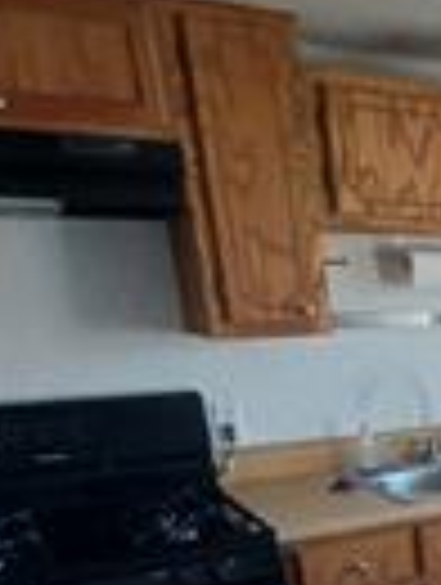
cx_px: 648
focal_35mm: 48
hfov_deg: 24.3
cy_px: 580
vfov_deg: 35.9
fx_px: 813
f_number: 2.2
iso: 200
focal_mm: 1.42
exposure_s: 1/60
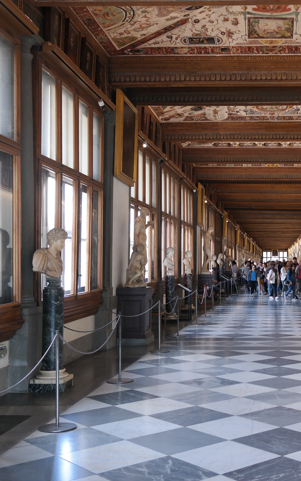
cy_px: 241
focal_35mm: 46
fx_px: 604
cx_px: 264
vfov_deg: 43.5
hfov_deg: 27.1
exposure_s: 1/80
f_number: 3.5
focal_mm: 20
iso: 800
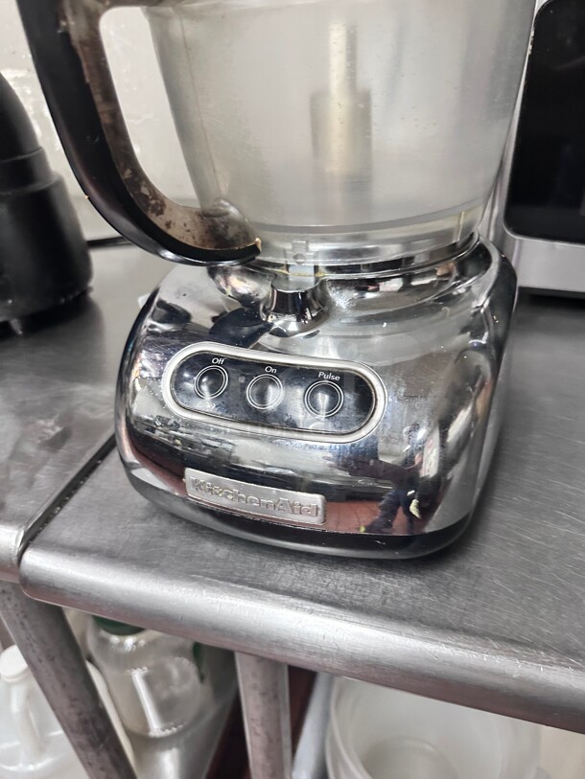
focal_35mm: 24
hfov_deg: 56.8
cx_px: 292
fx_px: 541
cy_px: 390
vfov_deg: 71.6
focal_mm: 6.86
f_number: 1.78
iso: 250
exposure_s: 1/60
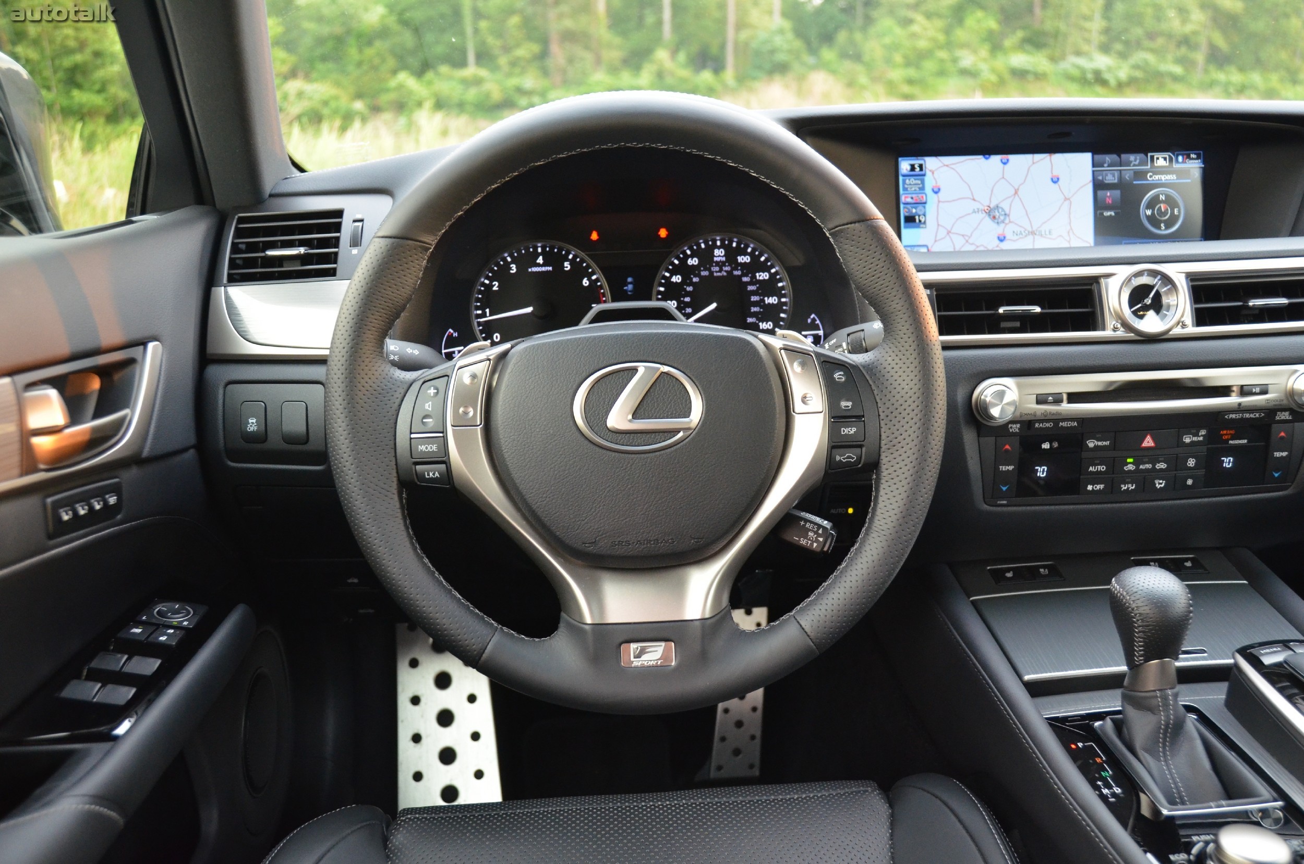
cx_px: 652
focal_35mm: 33
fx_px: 1193
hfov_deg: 57.3
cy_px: 432
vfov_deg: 39.8
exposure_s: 1/160
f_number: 3.8
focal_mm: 22
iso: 1600
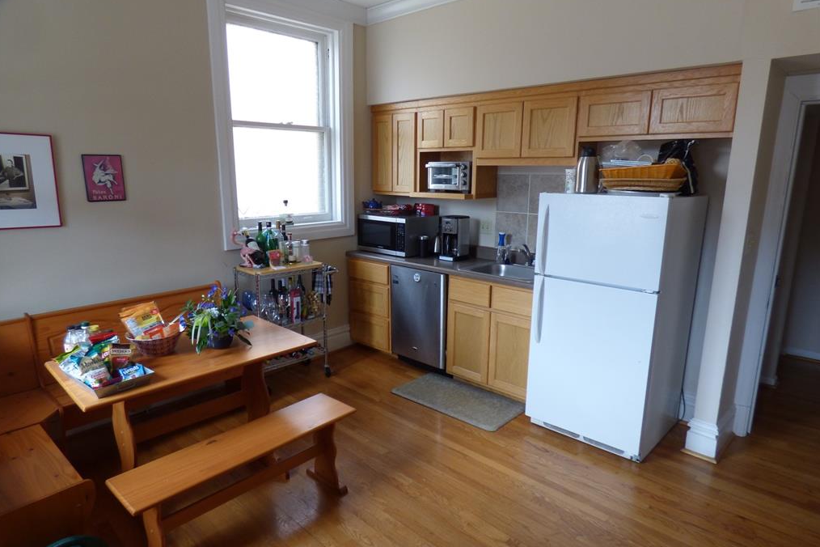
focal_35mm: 21
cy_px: 288
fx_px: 478
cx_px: 408
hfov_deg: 81.2
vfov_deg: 59.5
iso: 125
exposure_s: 1/60
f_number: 2.8
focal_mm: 3.58
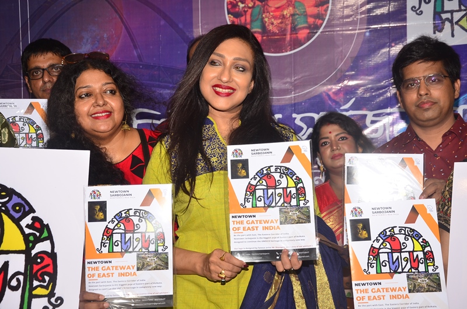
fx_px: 777
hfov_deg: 33.5
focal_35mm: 60
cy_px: 154
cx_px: 234
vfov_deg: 22.5
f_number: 6.3
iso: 320
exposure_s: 1/125
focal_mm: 40
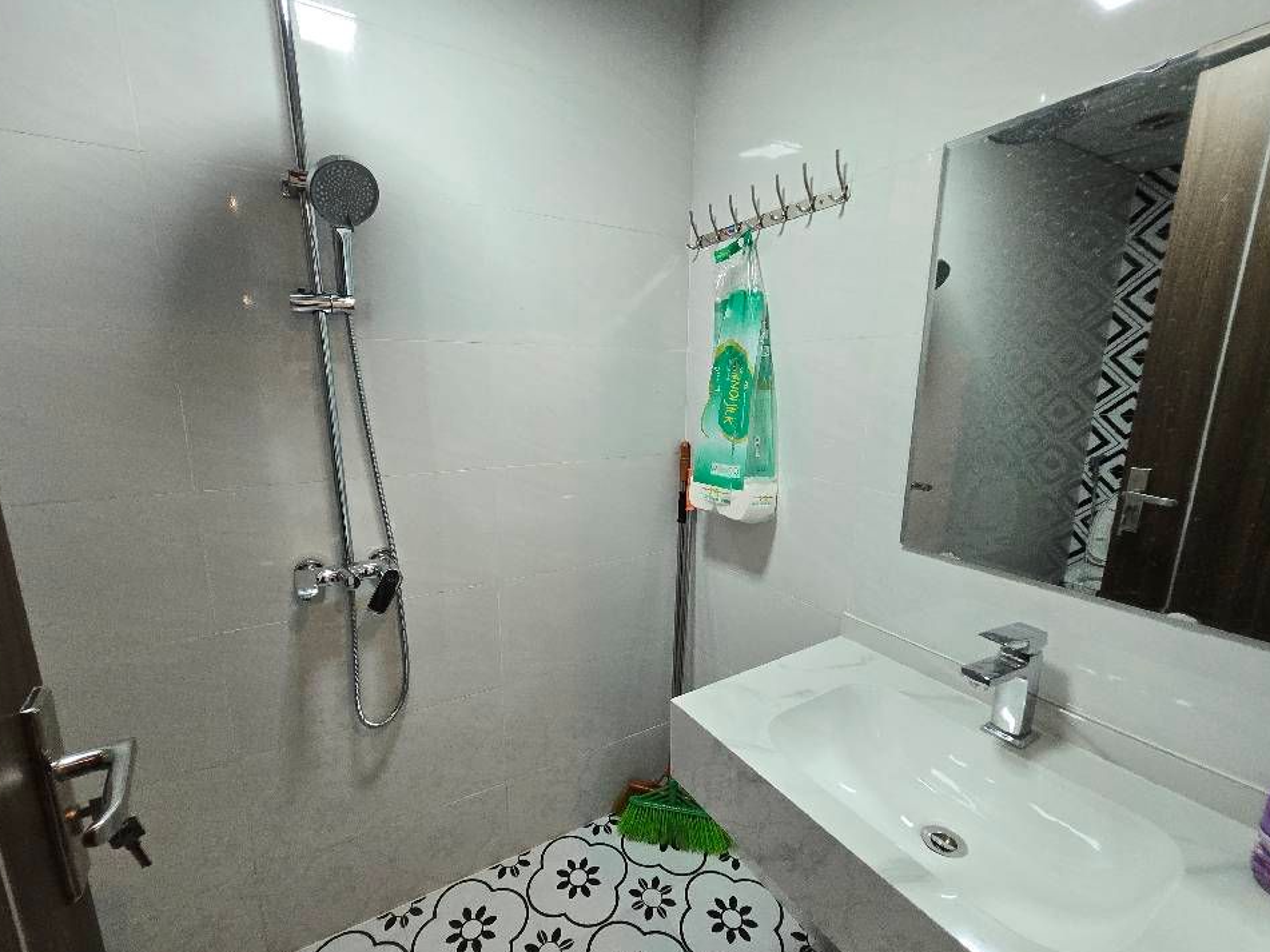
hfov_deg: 102.1
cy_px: 502
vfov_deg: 85.6
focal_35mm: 14
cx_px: 621
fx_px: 514
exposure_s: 1/50
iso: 160
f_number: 2.2
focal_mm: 1.7
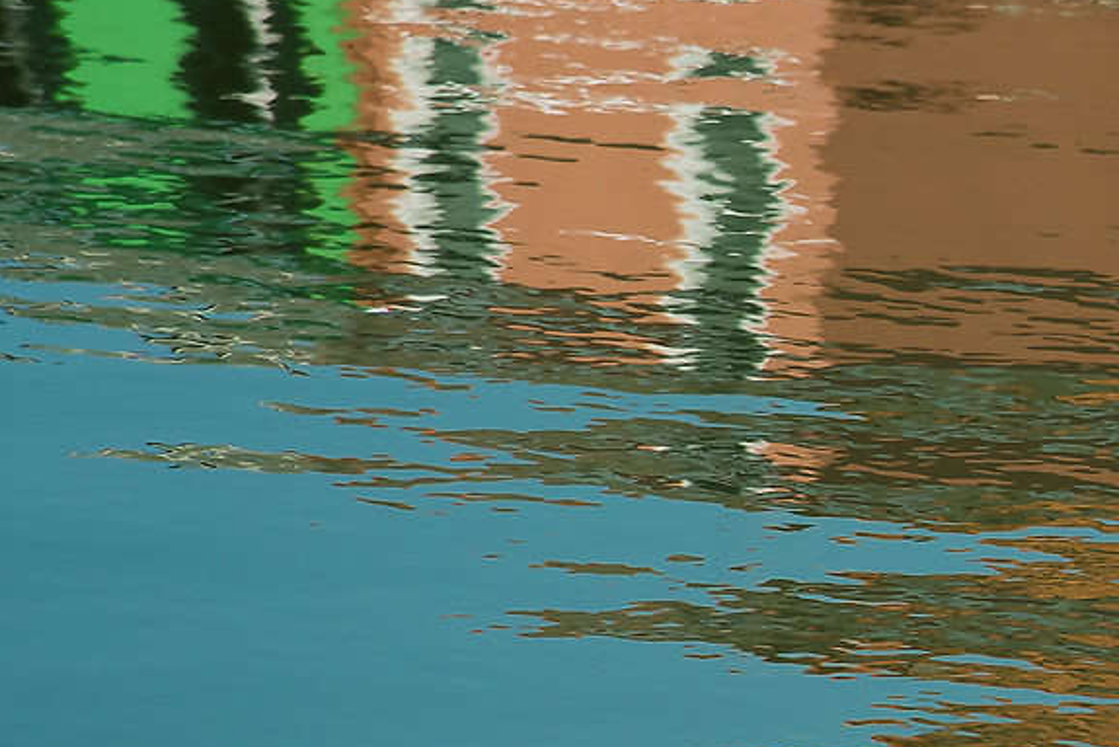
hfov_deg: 4.1
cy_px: 601
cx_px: 1979
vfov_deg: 2.7
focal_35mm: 502
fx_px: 15607
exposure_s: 1/320
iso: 100
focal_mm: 120
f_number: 8
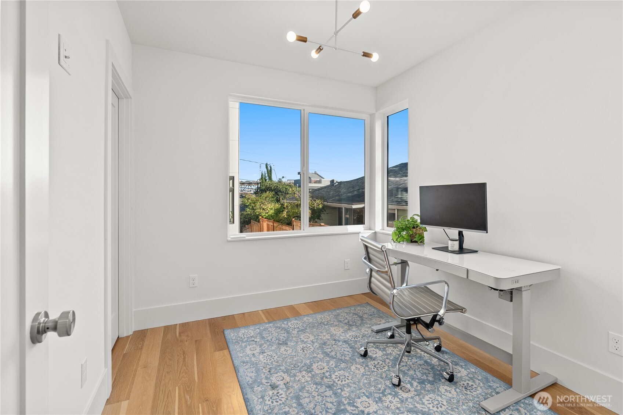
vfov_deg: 73.7
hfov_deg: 96.7
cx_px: 312
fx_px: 277
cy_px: 208
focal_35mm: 16
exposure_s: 1/13
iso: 320
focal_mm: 16
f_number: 9
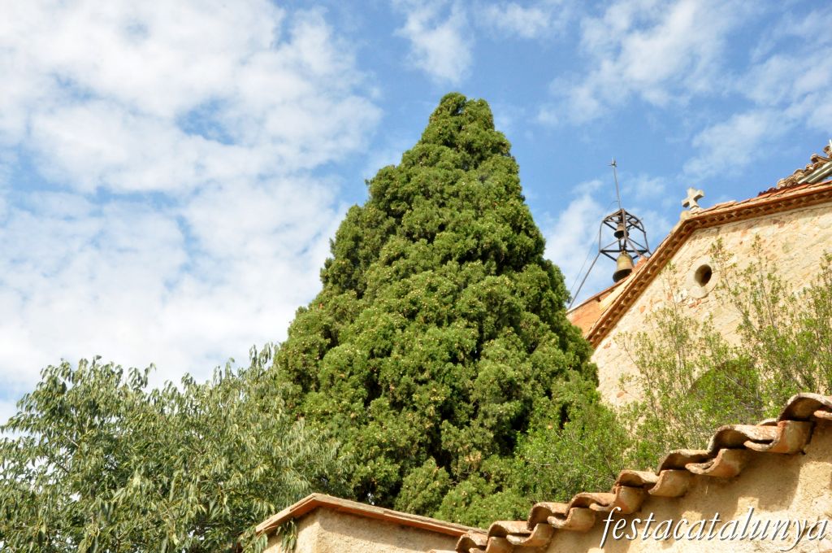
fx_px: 900
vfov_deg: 34.1
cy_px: 276
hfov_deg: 49.6
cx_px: 416
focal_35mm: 39
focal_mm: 26
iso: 2500
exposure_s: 1/200
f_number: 25
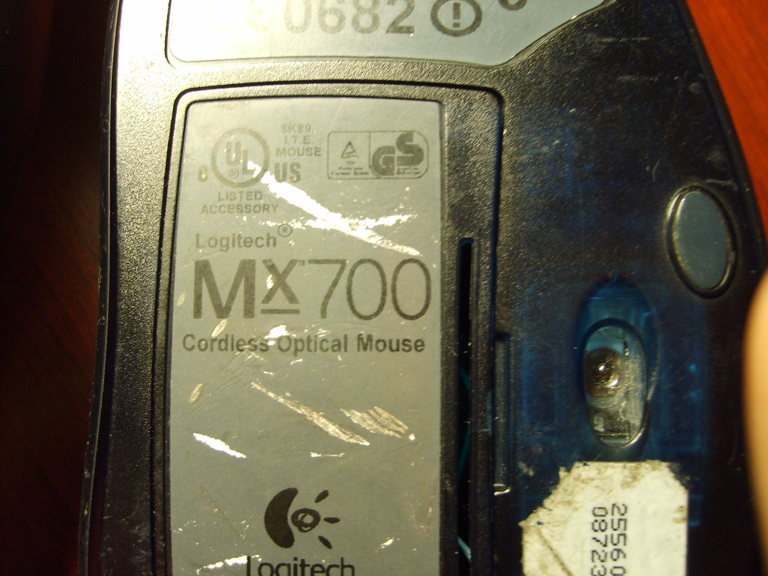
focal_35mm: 35
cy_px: 288
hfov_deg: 52.6
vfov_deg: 40.7
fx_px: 777
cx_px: 384
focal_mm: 5.8
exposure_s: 1/10
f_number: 2.8
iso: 100
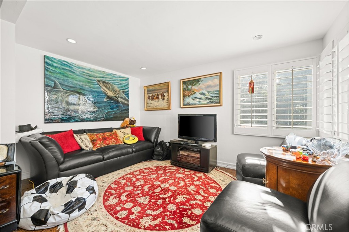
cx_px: 174
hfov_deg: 104.3
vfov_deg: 81.2
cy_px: 116
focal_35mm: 14
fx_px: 136
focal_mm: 14
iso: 400
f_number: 7.1
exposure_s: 1/8
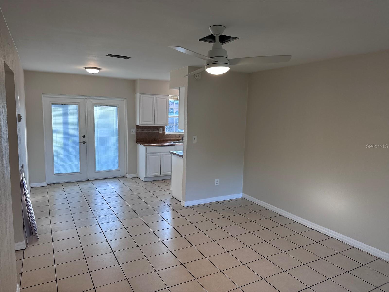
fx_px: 270
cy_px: 146
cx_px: 194
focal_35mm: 24
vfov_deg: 56.8
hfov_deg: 71.6
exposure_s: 1/120
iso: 64
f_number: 1.78
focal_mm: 6.86
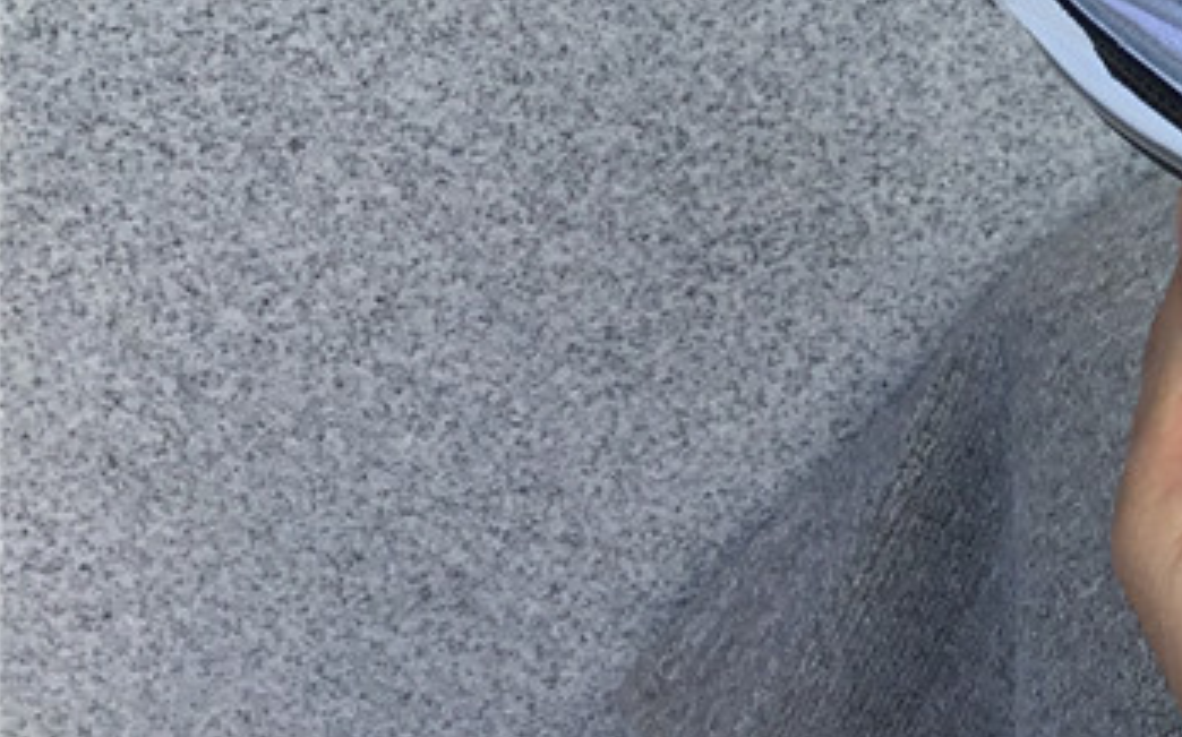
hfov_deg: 22.0
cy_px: -53
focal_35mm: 85
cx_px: 1525
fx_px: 2736
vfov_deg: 15.0
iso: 25
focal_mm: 3.3
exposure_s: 1/448
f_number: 2.4
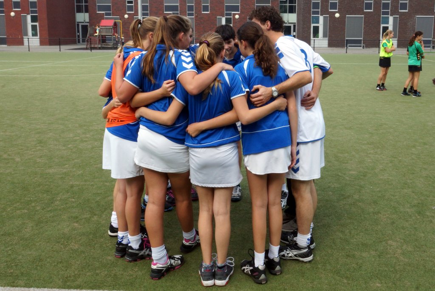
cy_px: 146
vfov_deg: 53.2
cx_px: 218
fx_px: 290
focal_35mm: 24
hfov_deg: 73.7
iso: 400
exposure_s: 1/60
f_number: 22
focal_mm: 16
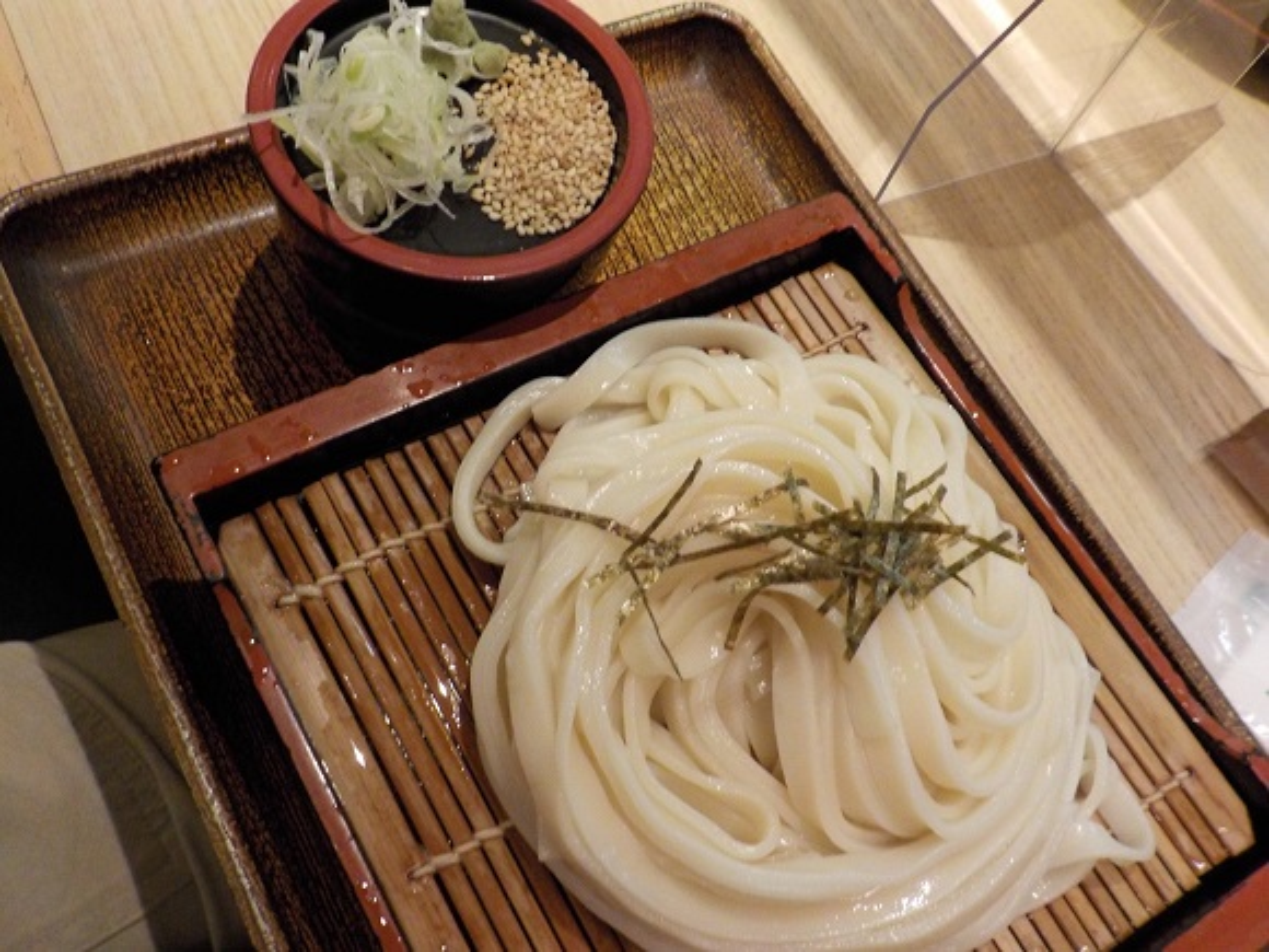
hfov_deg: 60.0
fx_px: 1100
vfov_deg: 46.8
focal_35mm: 30
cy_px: 476
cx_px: 634
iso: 400
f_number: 3.3
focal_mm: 4.1
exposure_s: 1/20
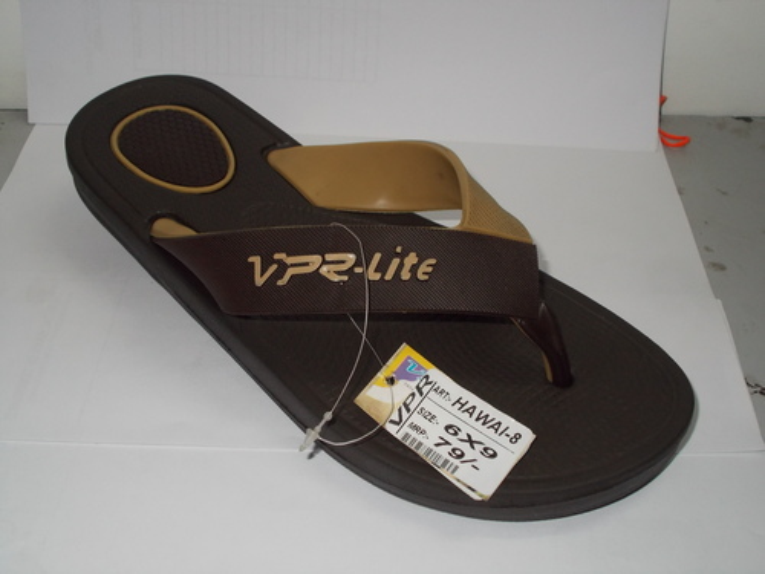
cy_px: 287
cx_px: 382
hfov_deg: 42.9
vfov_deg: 32.9
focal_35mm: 44
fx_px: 972
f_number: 4.2
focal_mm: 7.9
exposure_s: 1/30
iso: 200
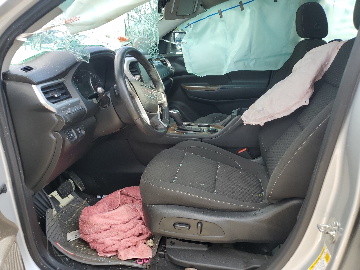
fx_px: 270
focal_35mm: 26
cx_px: 180
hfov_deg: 67.3
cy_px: 135
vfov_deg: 53.1
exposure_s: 1/400
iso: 50
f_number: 1.5
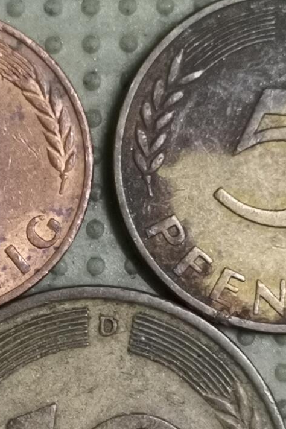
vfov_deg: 14.9
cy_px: 296
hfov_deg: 10.0
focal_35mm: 137
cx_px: 118
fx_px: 1632
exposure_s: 1/22.5
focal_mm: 4.75
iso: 500
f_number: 1.8
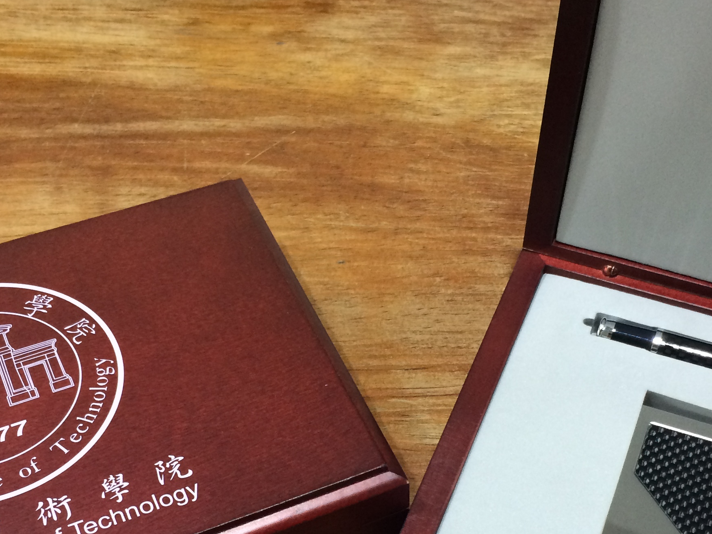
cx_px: 407
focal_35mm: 54
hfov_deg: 35.5
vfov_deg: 26.3
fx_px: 1111
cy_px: 461
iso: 125
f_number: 2.2
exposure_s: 1/30
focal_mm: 4.15
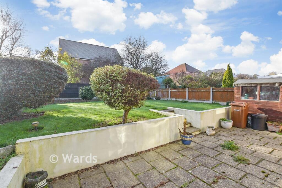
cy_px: 94
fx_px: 118
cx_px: 141
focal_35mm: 15
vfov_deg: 77.3
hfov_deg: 100.4
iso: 320
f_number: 8
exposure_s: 1/400
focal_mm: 10
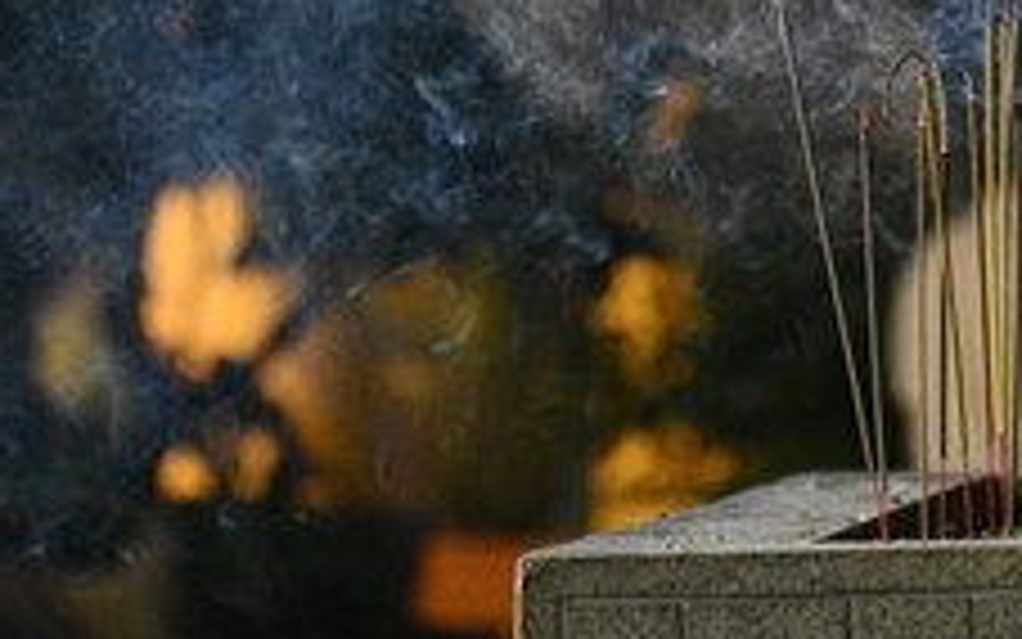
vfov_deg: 3.8
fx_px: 9751
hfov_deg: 6.0
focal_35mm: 350
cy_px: 32
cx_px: 862
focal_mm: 120
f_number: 4.5
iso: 10000
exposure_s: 1/250
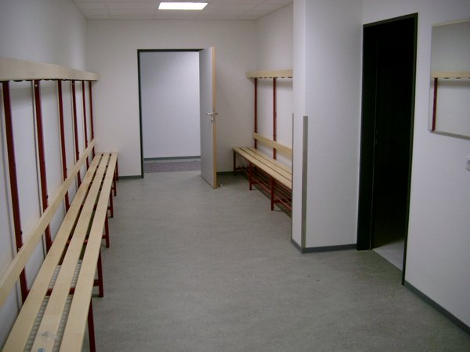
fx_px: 502
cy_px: 176
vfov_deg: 38.7
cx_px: 235
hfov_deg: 50.1
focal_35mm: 37
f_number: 2.6
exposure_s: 1/80
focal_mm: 7.6
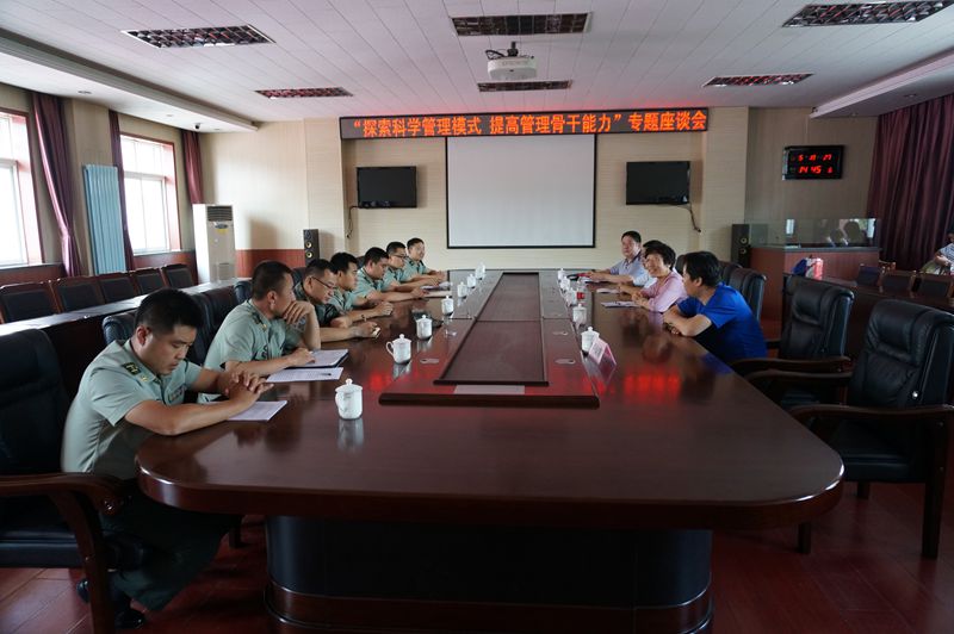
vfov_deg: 53.1
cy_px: 317
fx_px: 635
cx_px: 477
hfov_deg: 73.8
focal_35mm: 24
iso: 800
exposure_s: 1/60
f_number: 4
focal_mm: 16
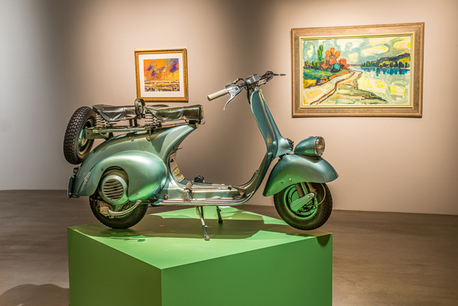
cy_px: 153
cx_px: 229
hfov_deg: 39.6
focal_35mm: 50
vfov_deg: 27.0
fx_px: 636
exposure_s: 4
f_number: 14
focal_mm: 50
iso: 100
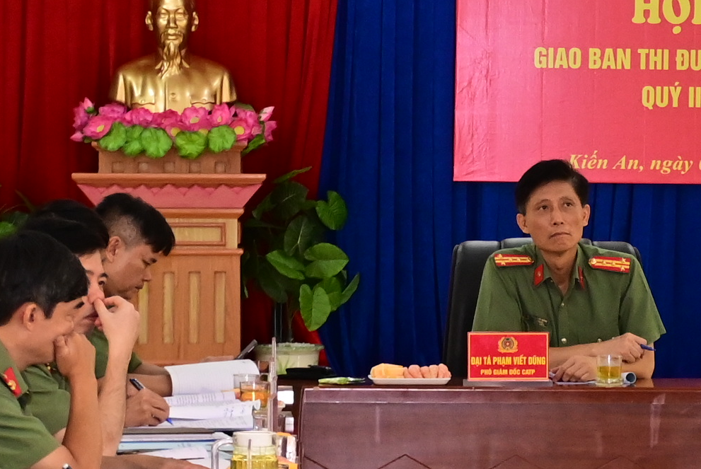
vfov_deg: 6.9
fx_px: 3879
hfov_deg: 10.3
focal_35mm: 199
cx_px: 608
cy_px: 254
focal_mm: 45
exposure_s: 1/200
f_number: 4.5
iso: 2500
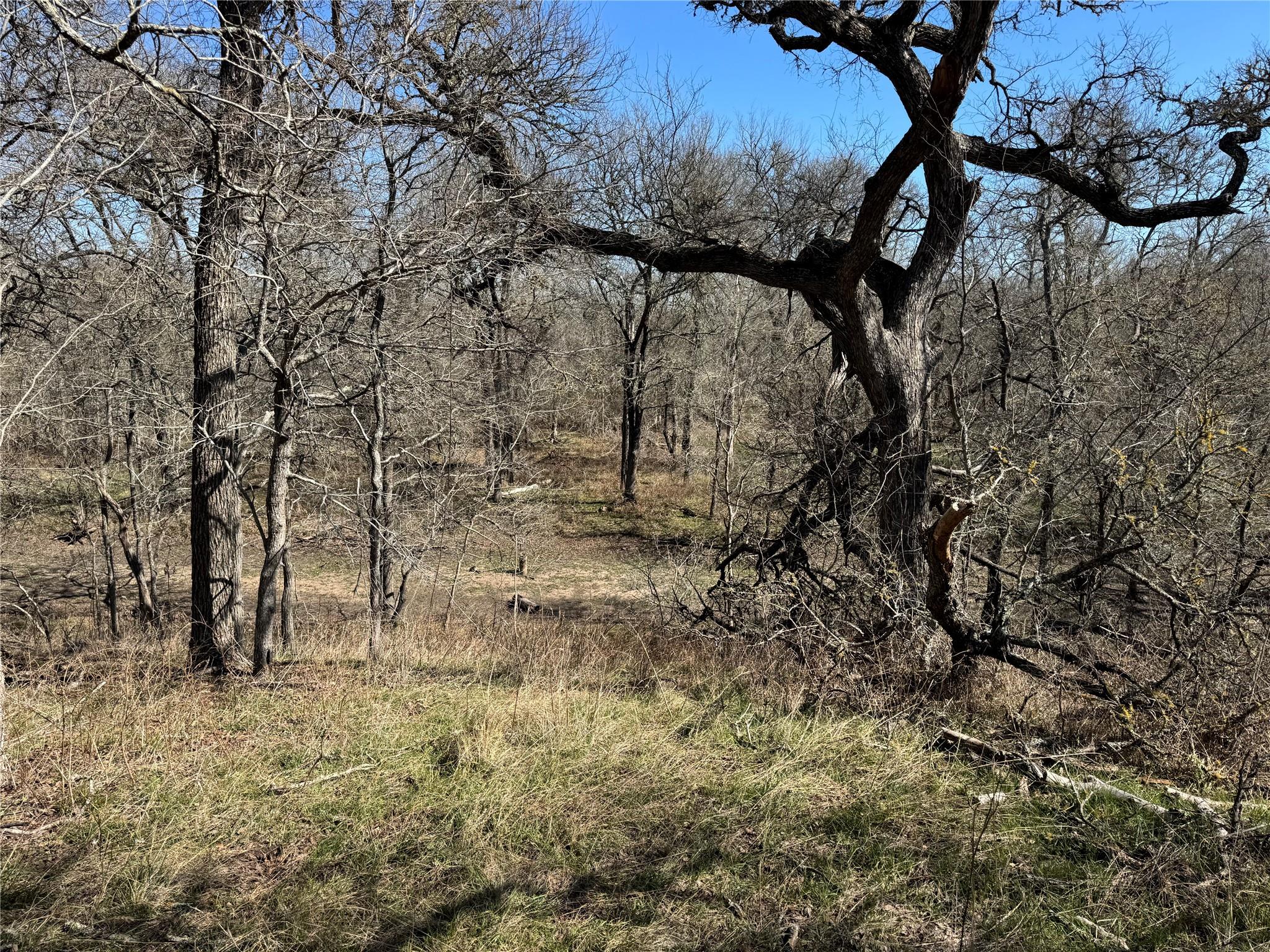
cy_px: 476
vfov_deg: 56.8
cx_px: 635
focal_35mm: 24
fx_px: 881
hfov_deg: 71.6
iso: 80
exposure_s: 1/2833
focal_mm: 6.76
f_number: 1.78
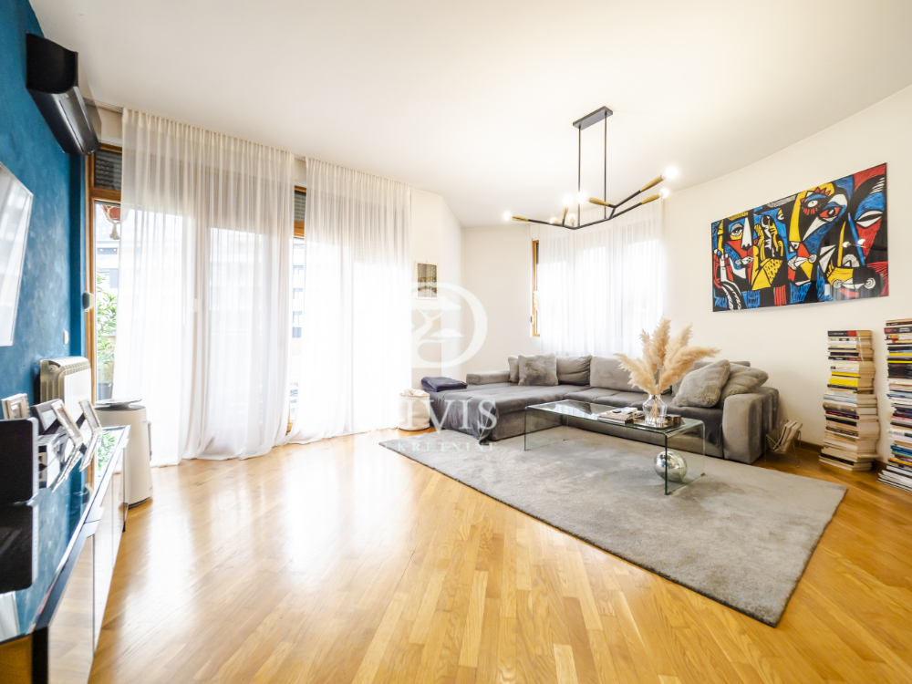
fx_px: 369
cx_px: 456
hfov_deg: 102.1
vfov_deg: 85.7
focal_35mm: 14
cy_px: 342
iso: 400
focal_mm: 7
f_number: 4
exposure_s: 1/125
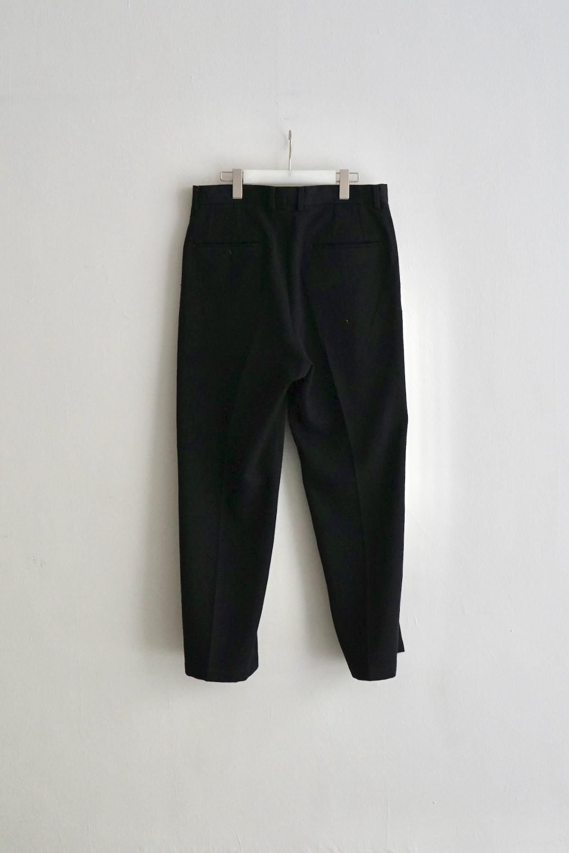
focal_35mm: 48
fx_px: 1138
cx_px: 284
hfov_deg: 28.1
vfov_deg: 41.1
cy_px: 426
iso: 2000
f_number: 4.5
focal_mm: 48
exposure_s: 1/160
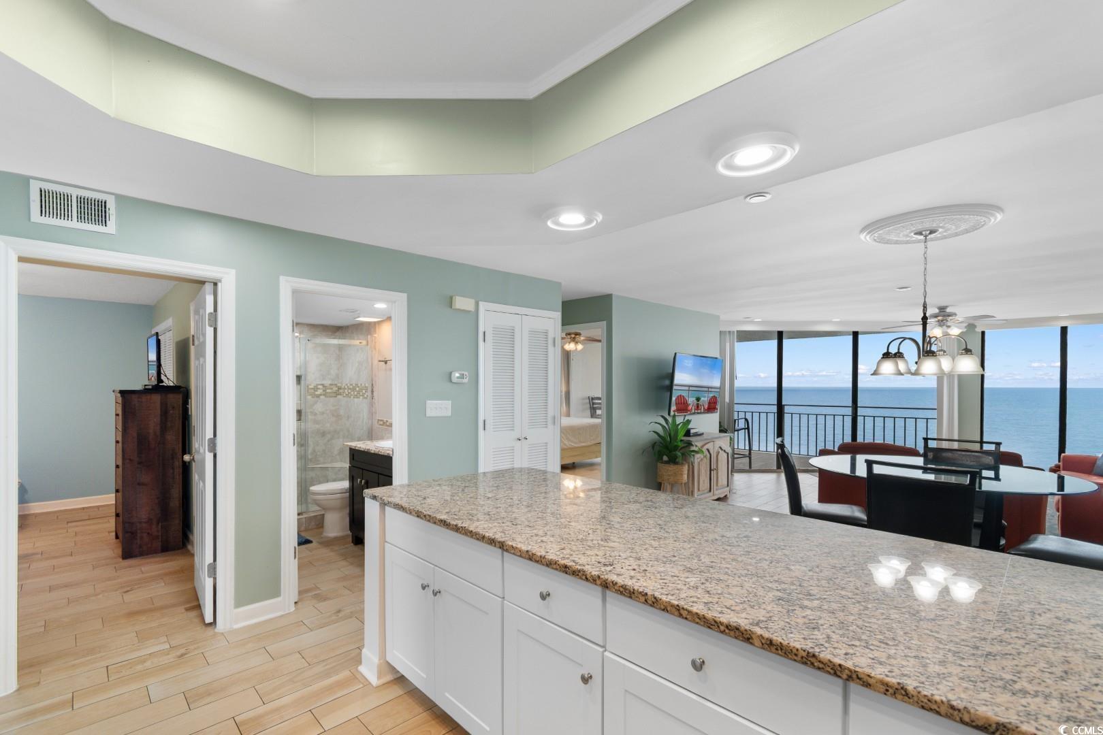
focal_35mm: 15
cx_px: 552
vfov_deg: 77.3
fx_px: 460
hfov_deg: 100.4
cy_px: 368
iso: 100
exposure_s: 1/20
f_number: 4.5
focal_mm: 10
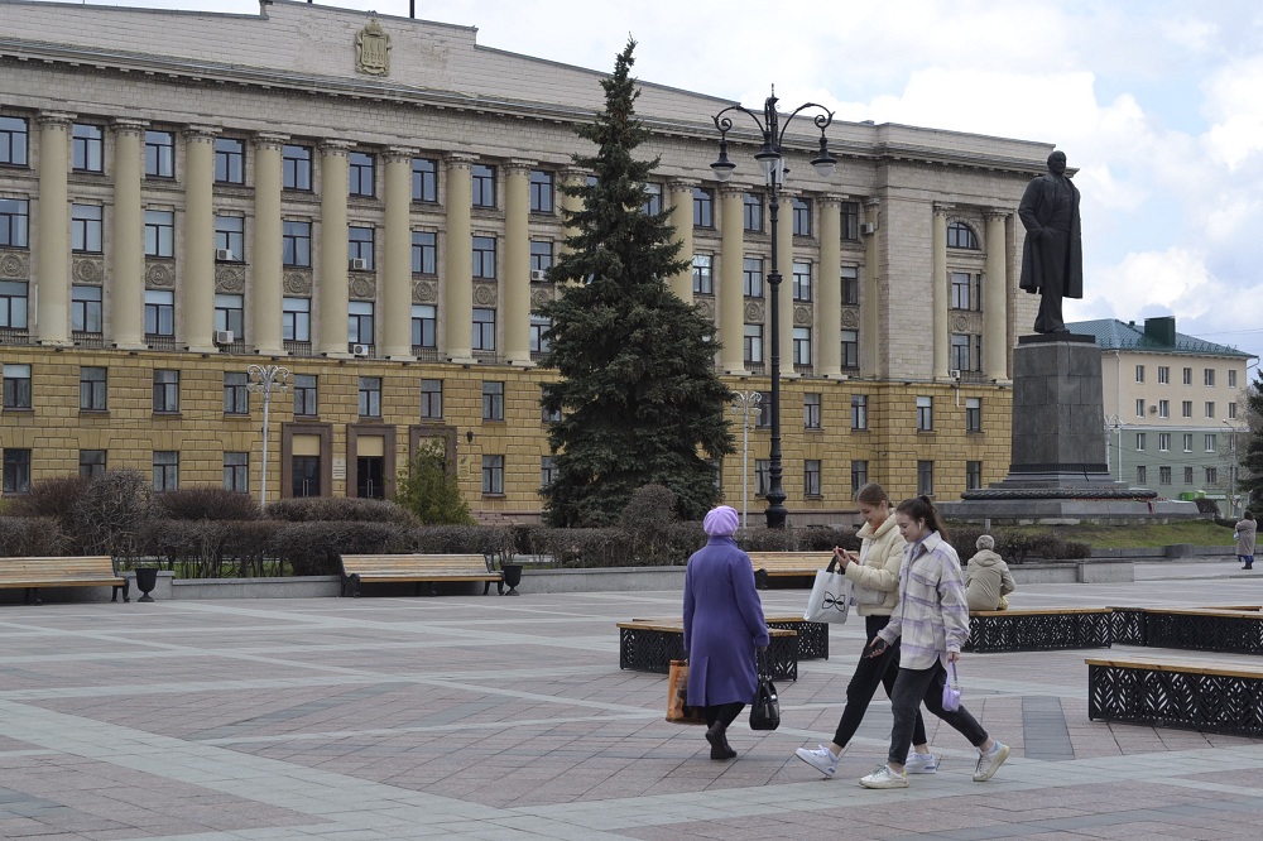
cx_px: 632
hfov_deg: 33.4
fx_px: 2104
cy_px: 420
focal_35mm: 60
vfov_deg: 22.6
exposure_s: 1/200
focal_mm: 40
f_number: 7.1
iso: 100
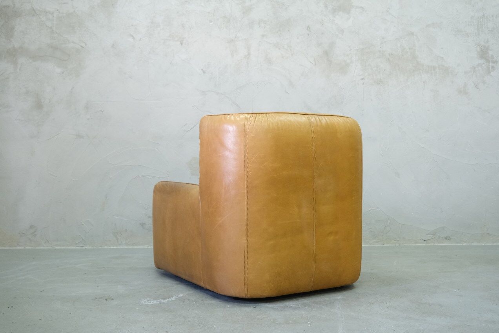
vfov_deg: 34.2
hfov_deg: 49.6
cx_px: 250
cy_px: 166
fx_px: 541
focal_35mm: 39
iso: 2500
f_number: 4
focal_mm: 26
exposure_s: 1/40
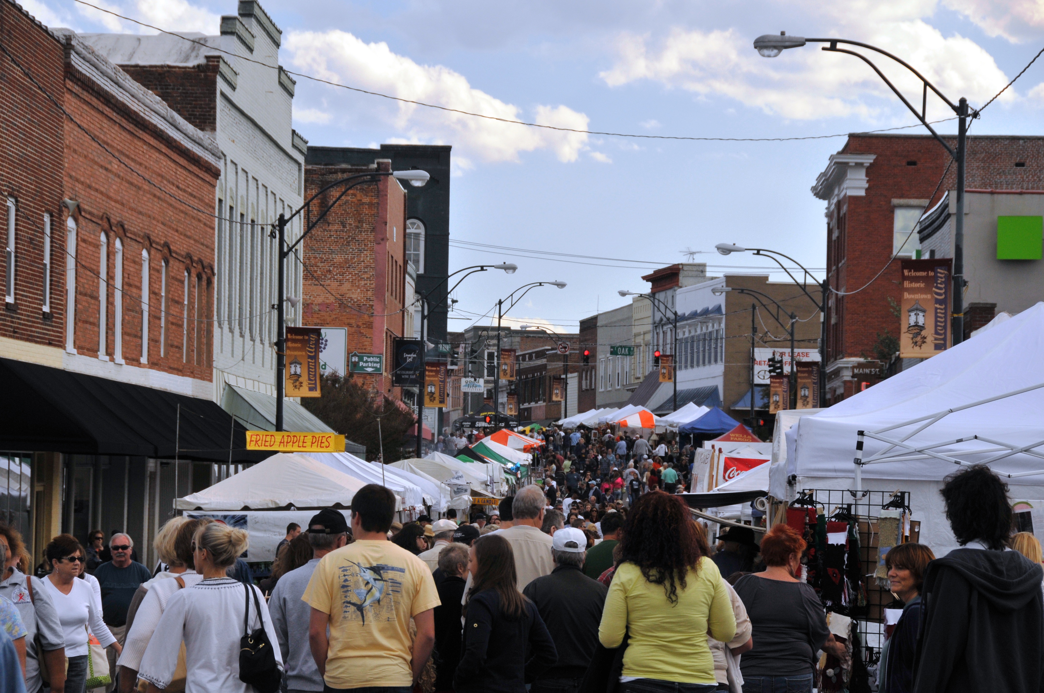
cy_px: 346
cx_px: 522
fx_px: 3910
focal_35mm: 135
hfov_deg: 15.2
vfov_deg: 10.1
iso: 400
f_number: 10
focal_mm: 90
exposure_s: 1/400
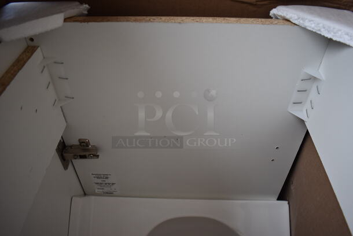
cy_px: 118
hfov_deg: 67.3
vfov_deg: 48.0
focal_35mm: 27
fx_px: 265
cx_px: 176
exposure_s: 1/250
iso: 640
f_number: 3.5
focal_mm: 18
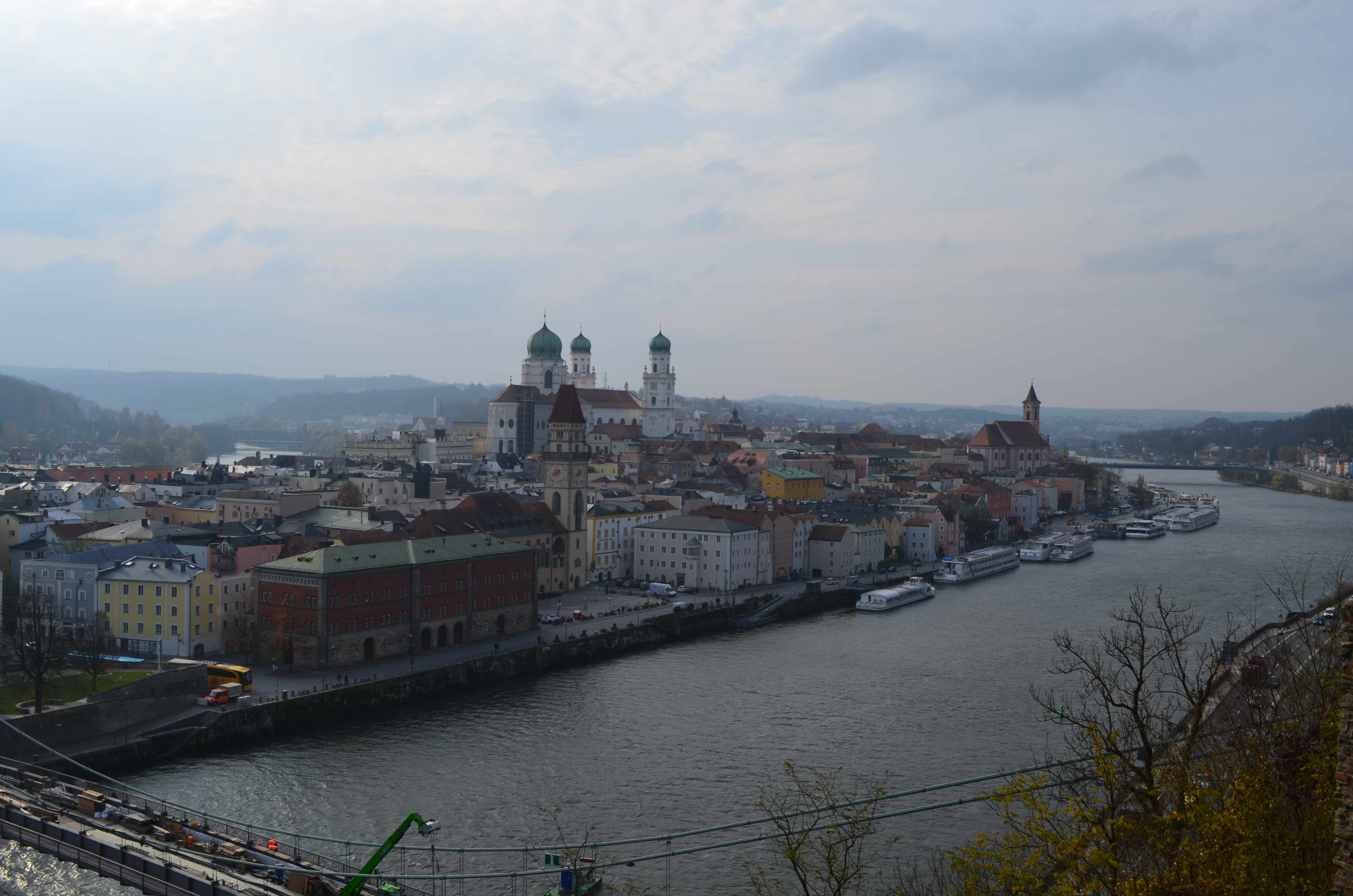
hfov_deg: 53.2
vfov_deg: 36.7
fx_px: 1350
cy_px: 448
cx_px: 676
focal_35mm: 36
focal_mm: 24
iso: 100
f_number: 11
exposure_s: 1/125
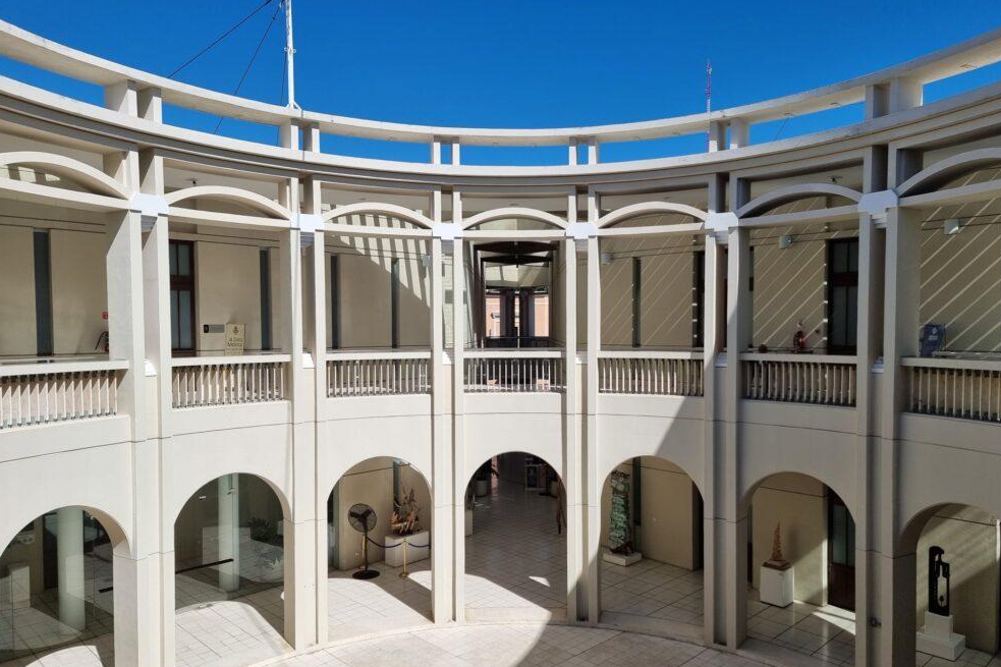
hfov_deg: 69.4
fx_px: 723
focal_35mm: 26
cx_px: 516
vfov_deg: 49.5
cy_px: 355
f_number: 1.8
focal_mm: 6.7
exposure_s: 1/2000
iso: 50
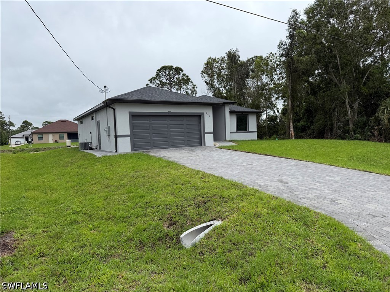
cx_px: 195
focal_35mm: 24
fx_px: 270
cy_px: 146
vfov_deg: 56.8
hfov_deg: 71.6
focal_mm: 6.76
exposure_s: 1/1653
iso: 80
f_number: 1.78
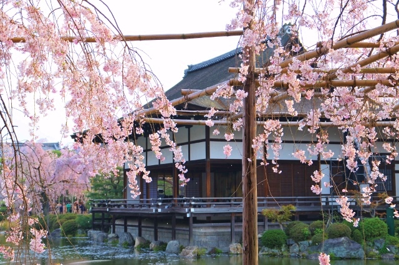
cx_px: 200
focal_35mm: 72
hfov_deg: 28.1
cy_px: 132
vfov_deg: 18.9
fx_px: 797
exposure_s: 1/125
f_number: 8
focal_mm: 48
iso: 200
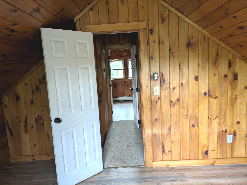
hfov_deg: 69.4
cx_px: 124
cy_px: 92
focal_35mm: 25
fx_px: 178
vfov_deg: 54.9
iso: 238
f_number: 1.89
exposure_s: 1/40
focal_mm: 5.43
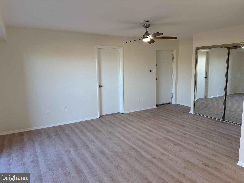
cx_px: 122
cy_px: 92
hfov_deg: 71.6
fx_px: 169
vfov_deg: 56.8
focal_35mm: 24
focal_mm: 6.76
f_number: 1.78
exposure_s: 1/234
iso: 125
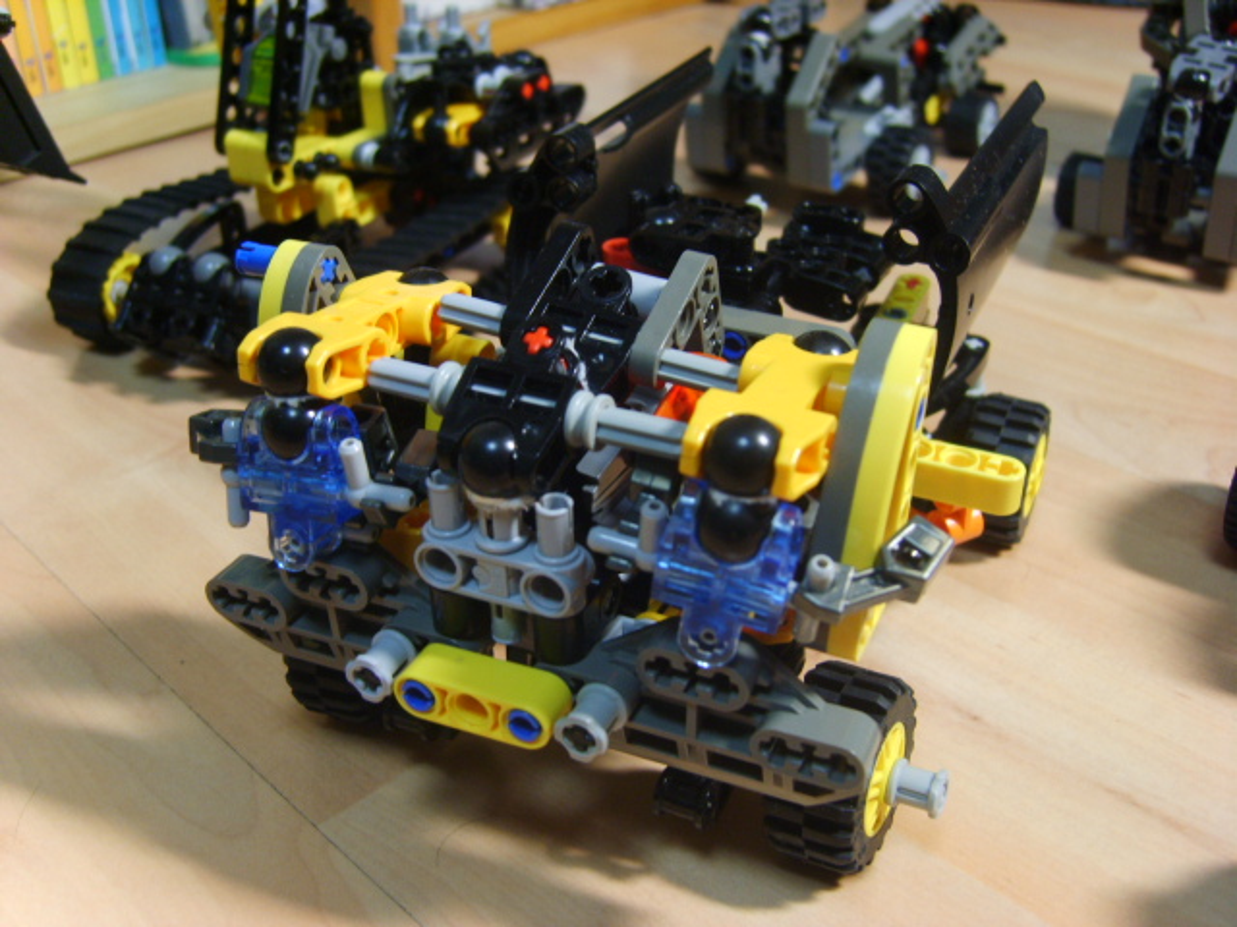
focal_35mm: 35
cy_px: 464
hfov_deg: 52.6
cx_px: 618
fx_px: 1251
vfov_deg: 40.7
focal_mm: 7.4
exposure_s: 1/10
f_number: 2.8
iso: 123
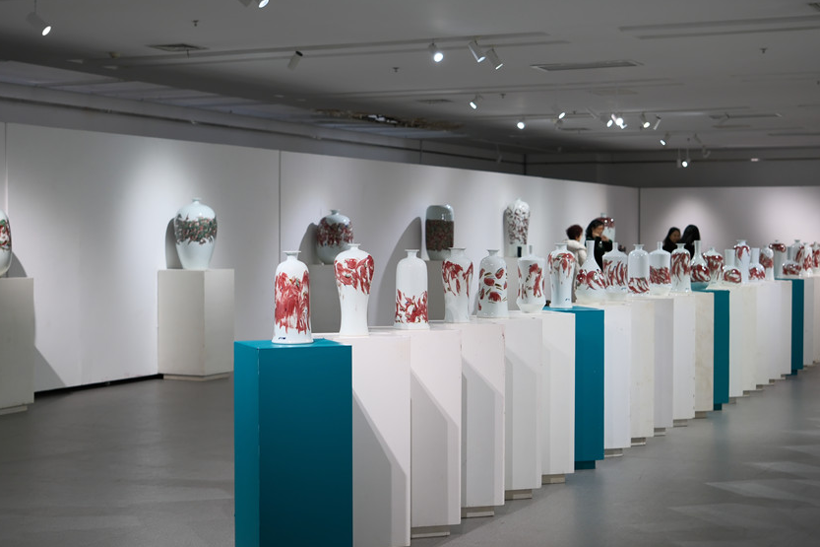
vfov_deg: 22.6
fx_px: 1366
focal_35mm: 60
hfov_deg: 33.4
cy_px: 269
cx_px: 400
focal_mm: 33
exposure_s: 1/240
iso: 320
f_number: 2.2
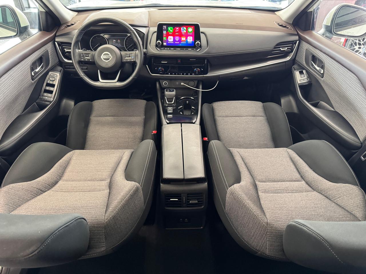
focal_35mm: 24
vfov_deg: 56.8
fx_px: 254
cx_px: 183
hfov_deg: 71.6
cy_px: 137
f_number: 1.78
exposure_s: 1/60
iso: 640
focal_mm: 6.76
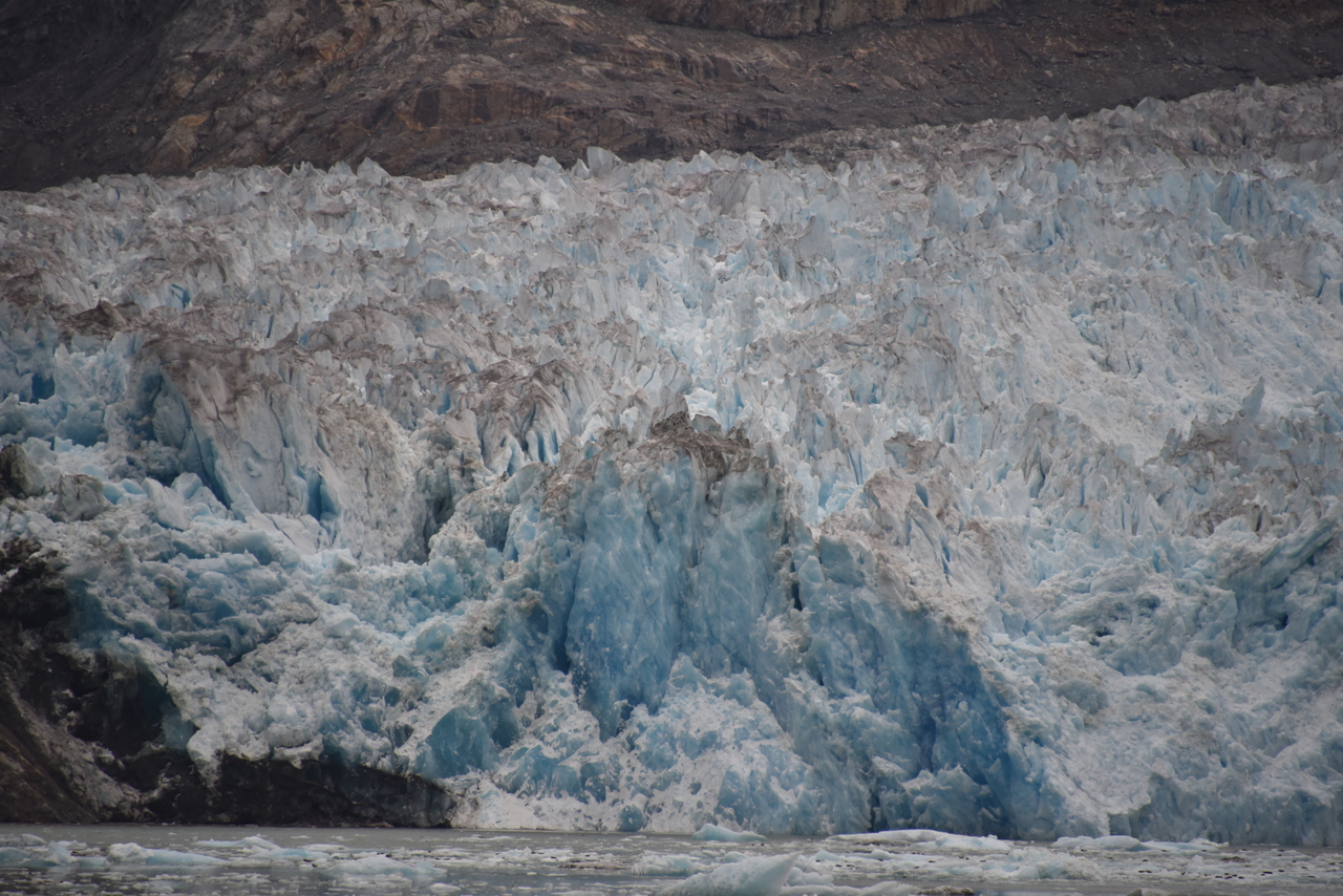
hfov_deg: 6.9
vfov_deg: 4.6
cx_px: 672
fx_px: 11193
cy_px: 448
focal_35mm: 300
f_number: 5.6
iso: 900
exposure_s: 1/640
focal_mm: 300
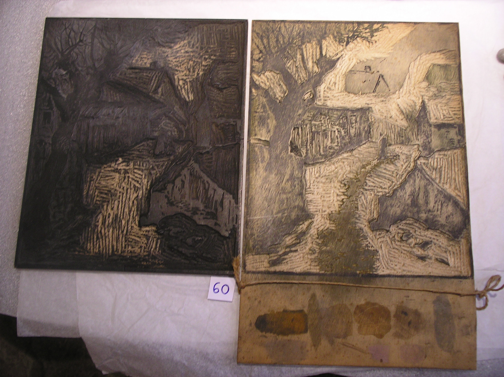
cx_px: 252
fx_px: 655
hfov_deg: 42.1
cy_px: 188
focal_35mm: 45
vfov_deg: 32.1
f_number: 3
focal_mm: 9.3
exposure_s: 1/17
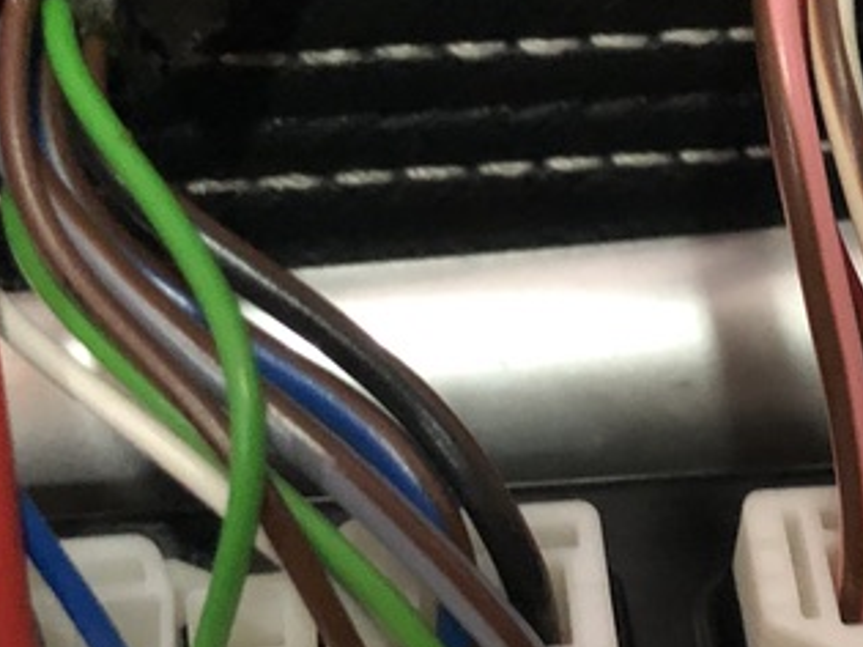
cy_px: 225
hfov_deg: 21.4
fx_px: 2268
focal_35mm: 91
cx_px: 652
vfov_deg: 16.2
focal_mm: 4
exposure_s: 1/4
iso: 100
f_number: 1.8
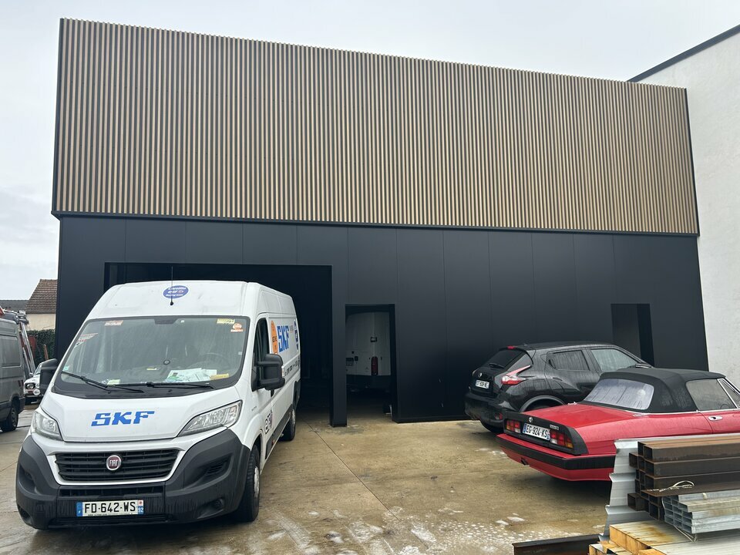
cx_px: 370
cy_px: 278
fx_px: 556
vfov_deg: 53.1
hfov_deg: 67.3
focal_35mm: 26
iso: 50
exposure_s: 1/351
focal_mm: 5.7
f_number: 1.5
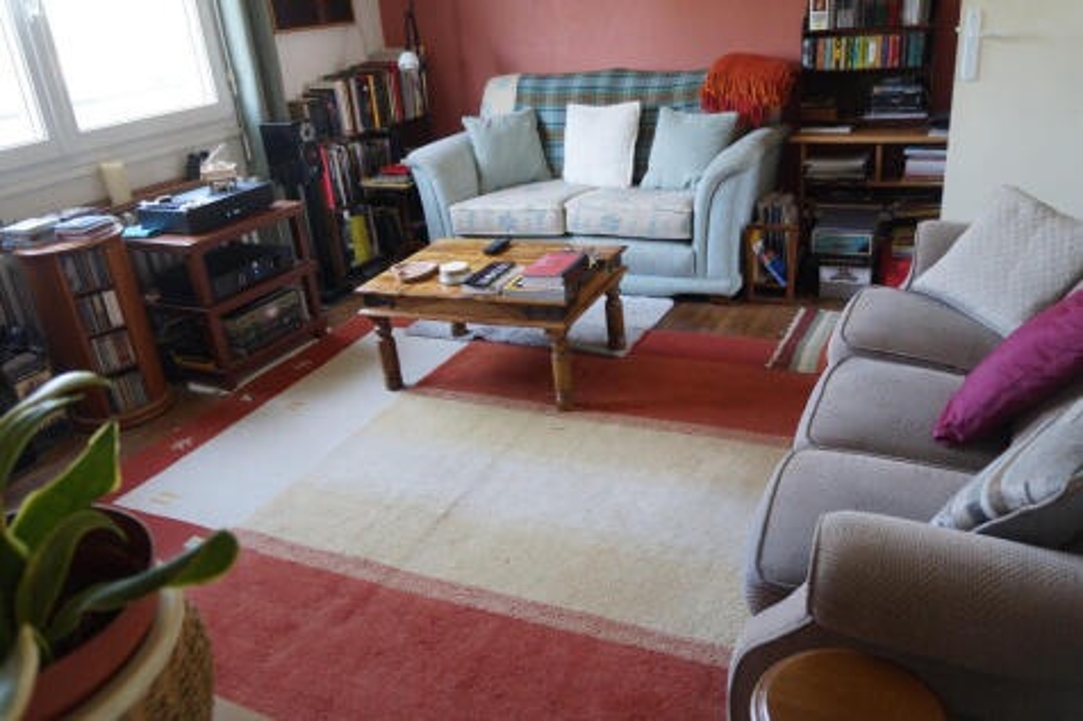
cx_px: 542
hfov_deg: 67.4
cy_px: 360
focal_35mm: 27
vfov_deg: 47.9
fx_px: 812
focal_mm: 18
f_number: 3.5
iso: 200
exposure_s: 1/10
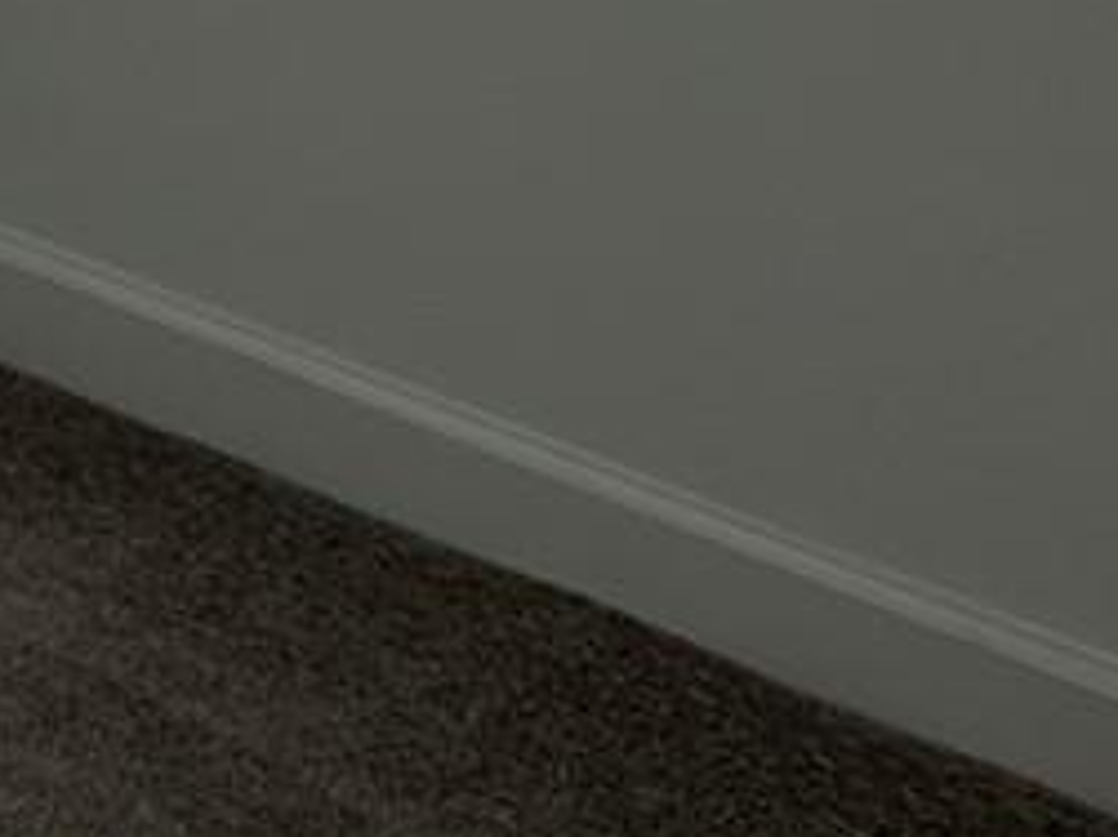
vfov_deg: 7.9
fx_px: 5359
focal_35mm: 166
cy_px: -1563
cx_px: -1514
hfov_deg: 10.4
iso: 40
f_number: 1.5
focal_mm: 5.7
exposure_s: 1/226
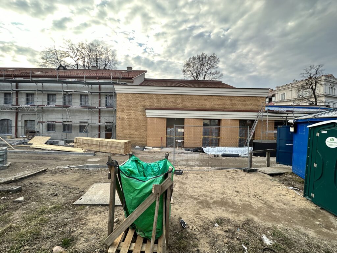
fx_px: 136
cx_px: 168
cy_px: 126
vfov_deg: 85.7
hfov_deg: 102.1
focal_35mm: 14
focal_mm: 2.22
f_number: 2.2
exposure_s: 1/363
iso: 40
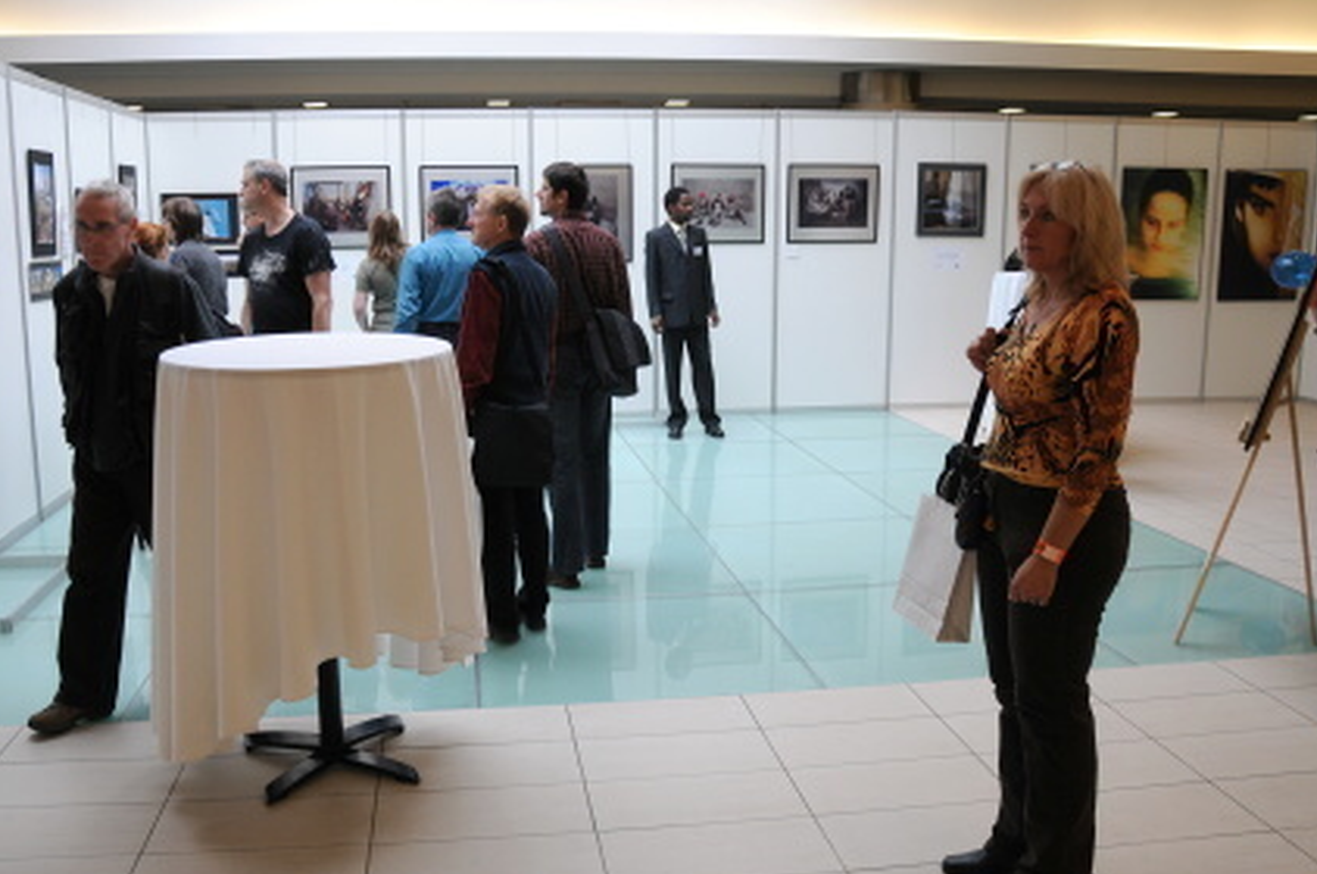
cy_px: 440
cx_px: 574
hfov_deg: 58.6
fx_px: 1169
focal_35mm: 32
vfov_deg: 41.0
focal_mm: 18
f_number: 5
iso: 400
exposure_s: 1/80
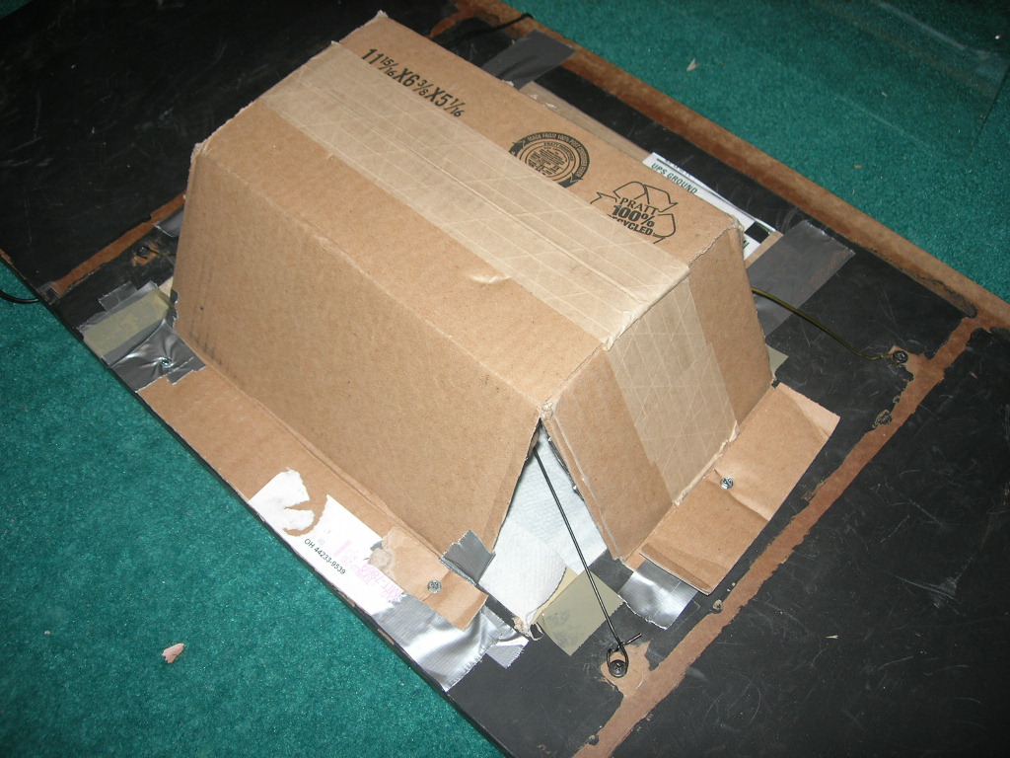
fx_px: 1109
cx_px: 505
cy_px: 379
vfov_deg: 37.7
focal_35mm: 38
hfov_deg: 49.0
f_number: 2.8
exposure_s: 1/60.1
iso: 64
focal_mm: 7.8
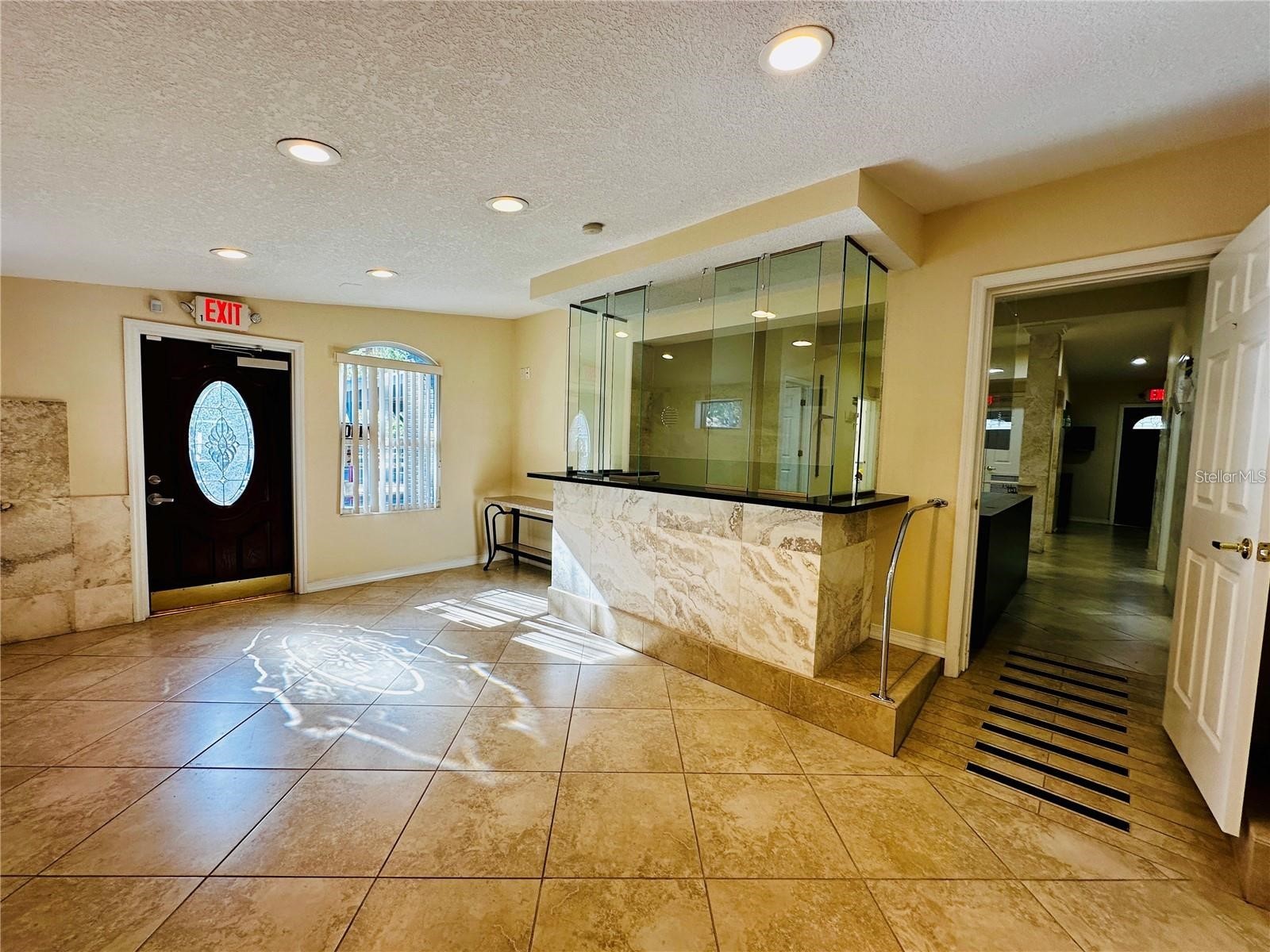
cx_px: 635
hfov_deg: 102.1
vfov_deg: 85.7
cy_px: 476
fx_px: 514
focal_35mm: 14
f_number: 2.2
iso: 50
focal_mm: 2.22
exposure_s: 1/120
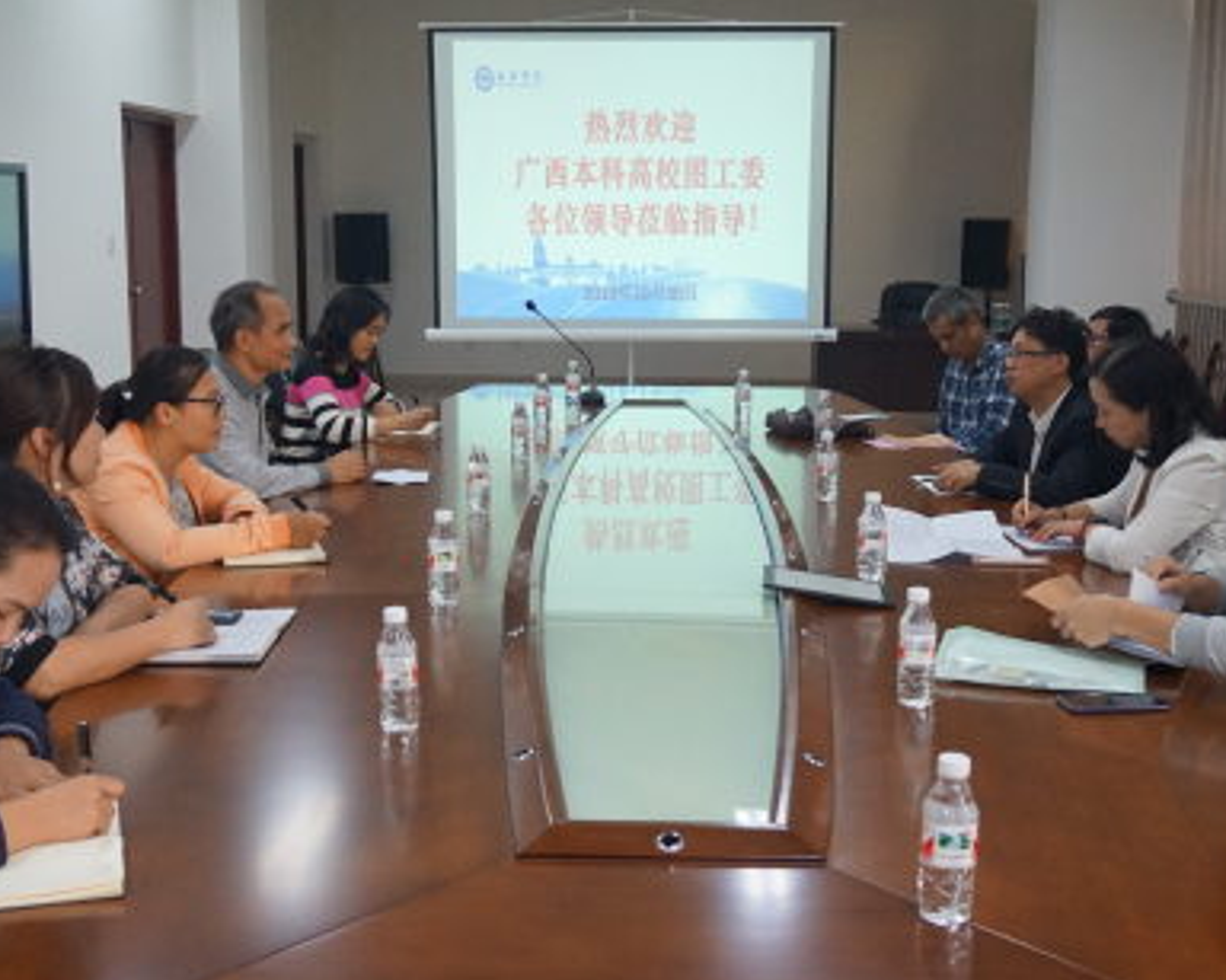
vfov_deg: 34.1
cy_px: 503
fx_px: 1596
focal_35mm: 44
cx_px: 635
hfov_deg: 42.0
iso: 1250
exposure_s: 1/160
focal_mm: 20
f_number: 4
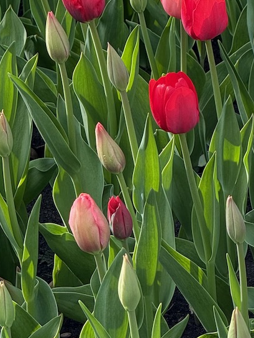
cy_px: 48
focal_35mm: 282
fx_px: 2758
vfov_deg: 7.0
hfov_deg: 5.3
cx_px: 189
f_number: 2.8
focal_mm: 15.66
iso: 64
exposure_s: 1/171
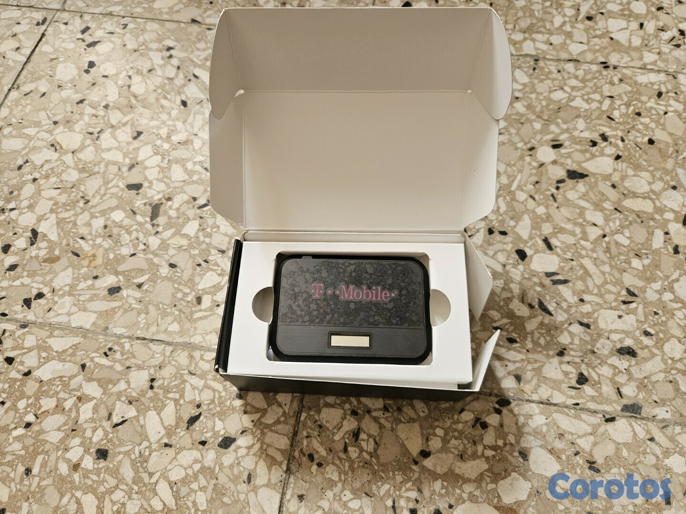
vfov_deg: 58.9
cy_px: 257
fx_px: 456
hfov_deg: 73.9
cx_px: 343
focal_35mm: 23
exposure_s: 1/120
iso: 160
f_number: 1.8
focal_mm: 5.4
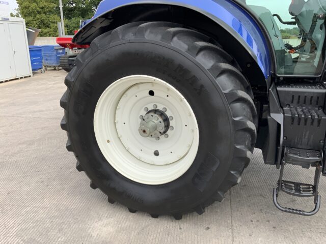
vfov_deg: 48.2
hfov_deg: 61.7
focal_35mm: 29
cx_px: 163
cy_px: 122
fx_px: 273
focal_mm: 3
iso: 16
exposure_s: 1/586
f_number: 1.8
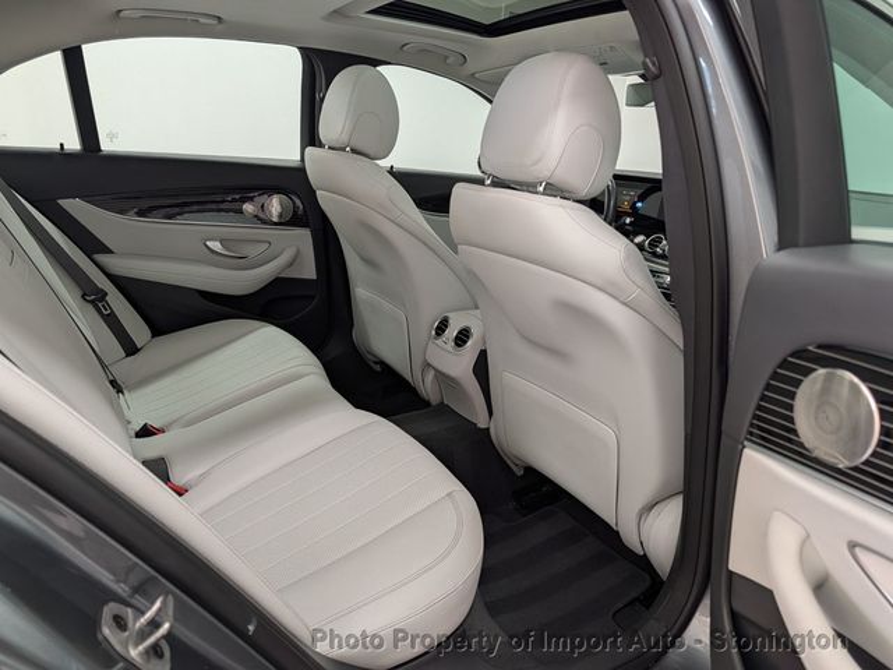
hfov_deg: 71.6
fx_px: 619
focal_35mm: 24
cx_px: 446
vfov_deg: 56.8
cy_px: 335
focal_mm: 6.9
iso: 195
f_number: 1.68
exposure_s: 1/120
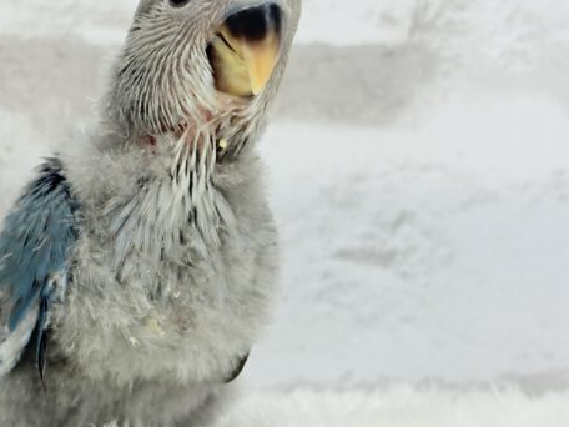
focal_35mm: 73
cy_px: 217
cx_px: 171
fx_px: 1200
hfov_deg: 26.5
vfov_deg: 20.2
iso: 80
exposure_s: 1/100
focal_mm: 5.96
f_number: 1.6
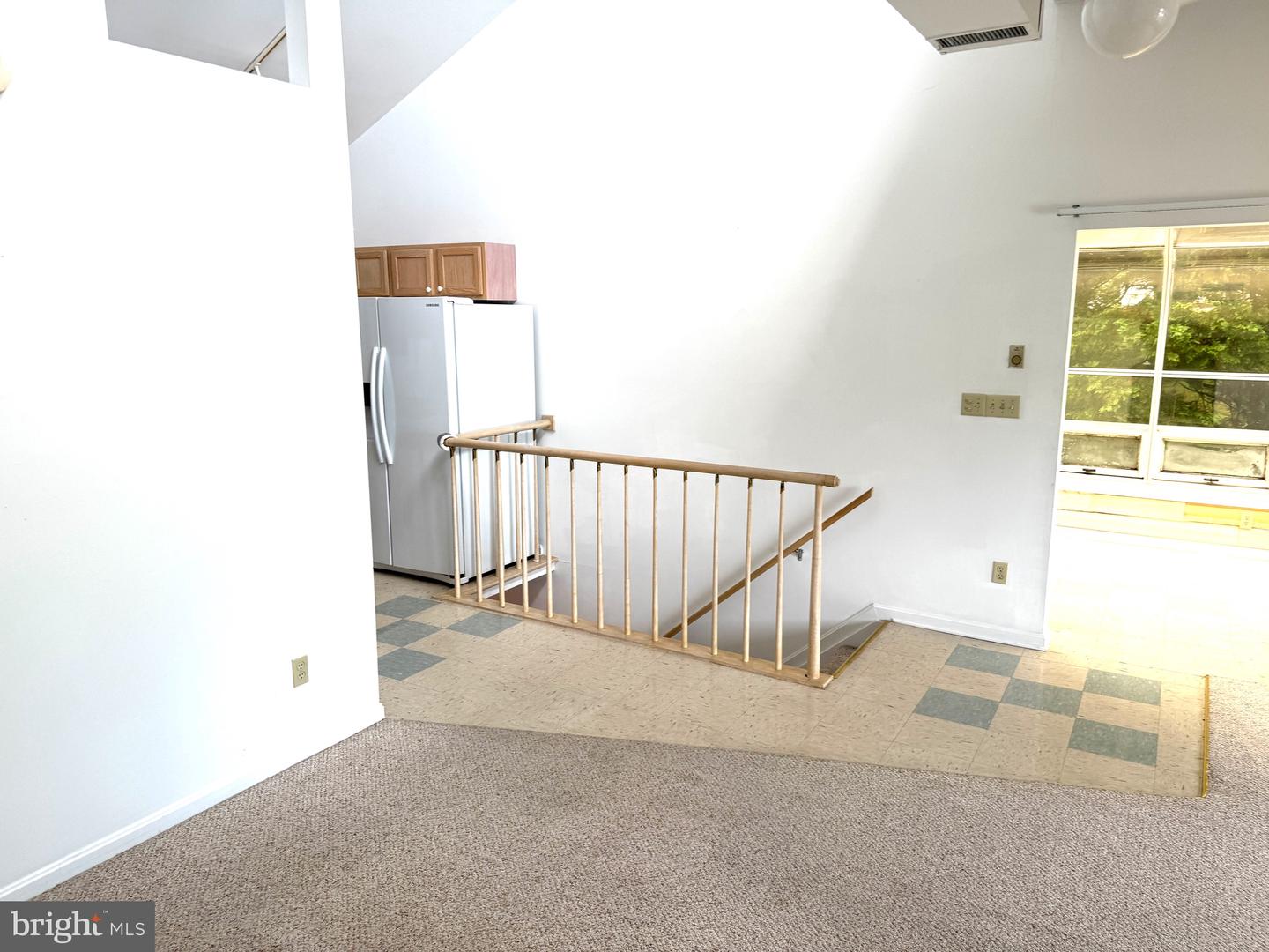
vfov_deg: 56.8
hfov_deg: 71.6
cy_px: 476
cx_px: 634
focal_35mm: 24
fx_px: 880
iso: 50
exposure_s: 1/122
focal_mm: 6.76
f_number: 1.78
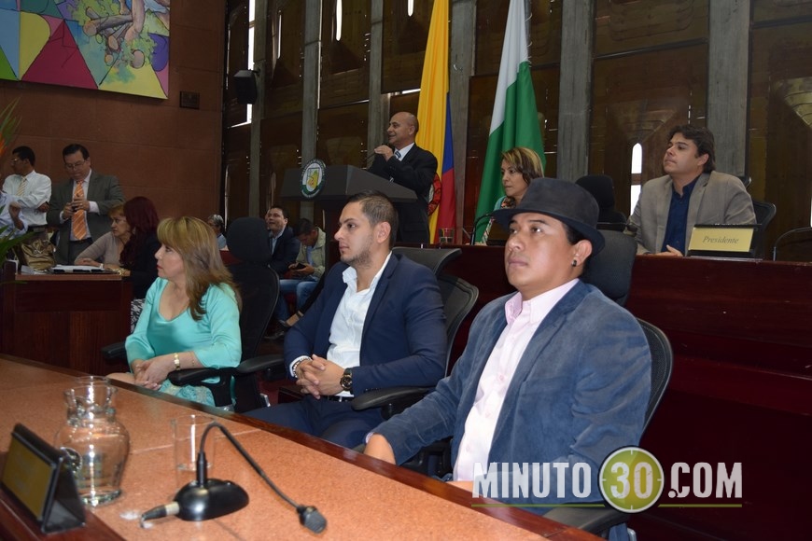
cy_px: 270
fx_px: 812
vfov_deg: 36.9
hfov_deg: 53.1
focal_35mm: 36
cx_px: 406
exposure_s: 1/80
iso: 800
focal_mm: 24
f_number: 4.5
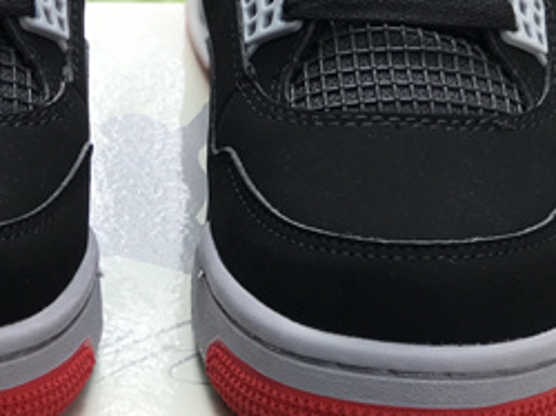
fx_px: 2712
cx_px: 151
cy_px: -57
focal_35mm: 169
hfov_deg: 11.7
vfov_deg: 8.7
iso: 20
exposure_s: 1/145
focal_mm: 6.6
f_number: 2.8
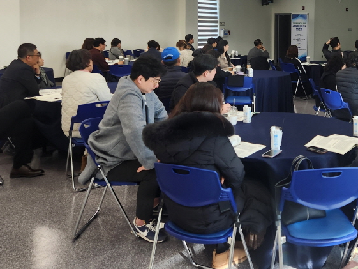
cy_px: 30
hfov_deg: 44.5
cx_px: 262
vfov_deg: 33.4
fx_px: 424
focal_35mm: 41
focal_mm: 5.4
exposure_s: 1/180
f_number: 1.8
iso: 100
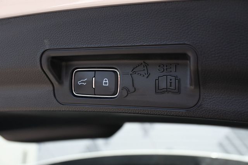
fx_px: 284
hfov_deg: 47.2
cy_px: 82
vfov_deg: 32.4
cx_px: 124
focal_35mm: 41
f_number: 4.5
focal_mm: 27.5
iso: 400
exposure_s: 1/250
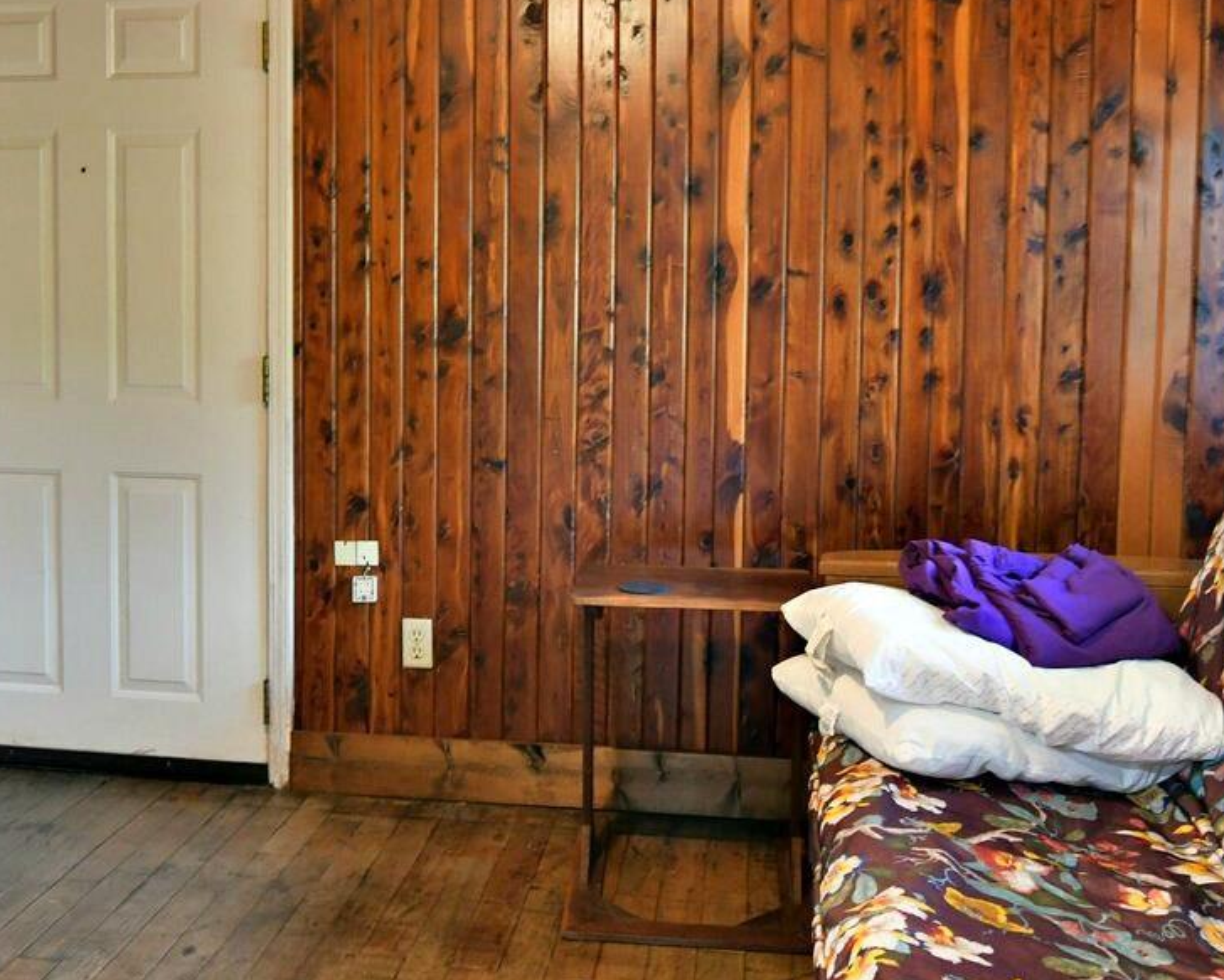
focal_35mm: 37
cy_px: 383
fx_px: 1341
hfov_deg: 48.8
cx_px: 495
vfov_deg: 39.9
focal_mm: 14
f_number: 3.2
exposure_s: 1/40
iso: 2500
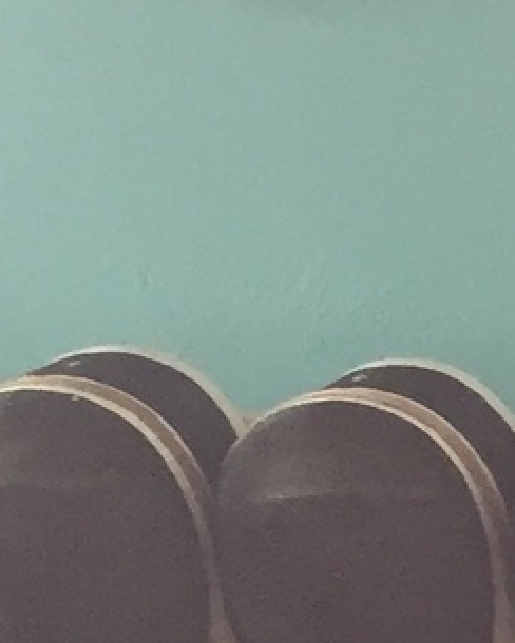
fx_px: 3620
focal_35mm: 190
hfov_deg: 7.4
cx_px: 1366
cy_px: 799
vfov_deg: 10.0
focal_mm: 4.15
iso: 64
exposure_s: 1/30
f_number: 2.2
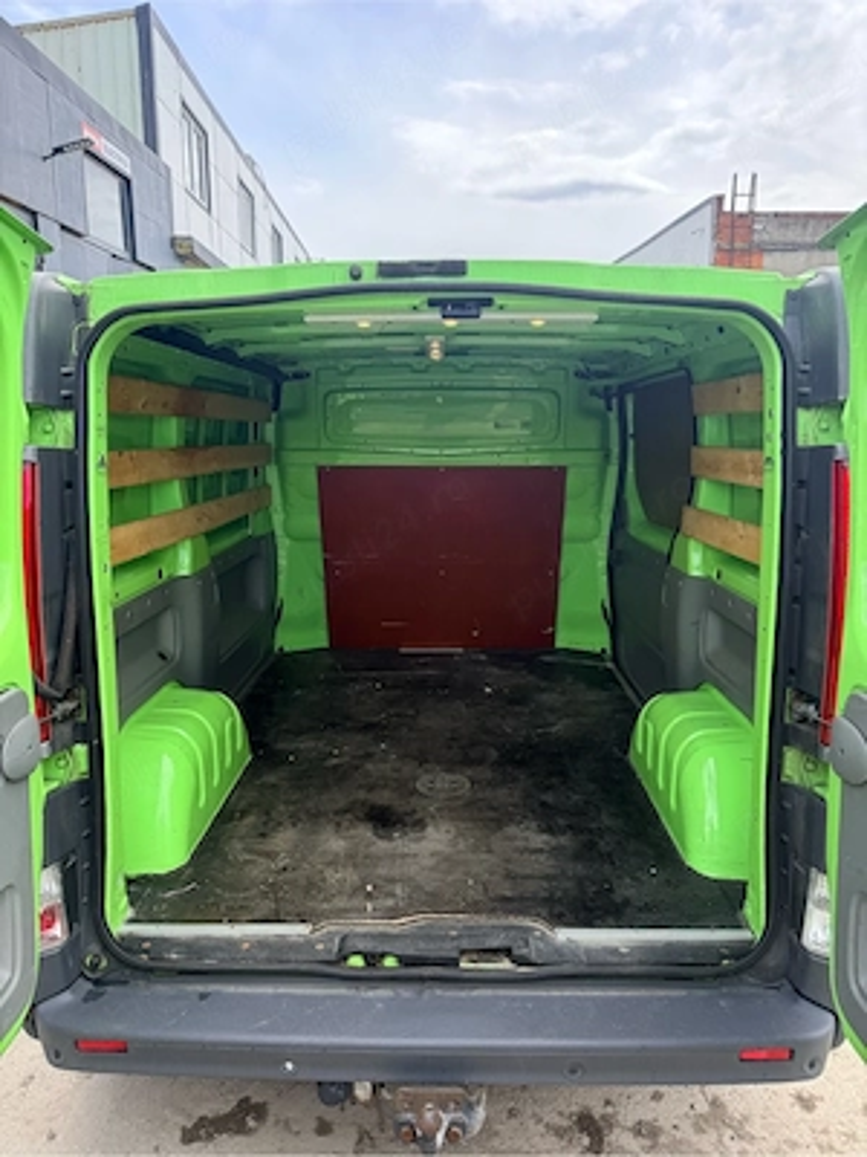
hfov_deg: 56.8
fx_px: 801
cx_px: 434
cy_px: 578
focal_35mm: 24
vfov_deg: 71.6
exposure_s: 1/1653
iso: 80
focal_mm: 6.76
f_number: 1.78
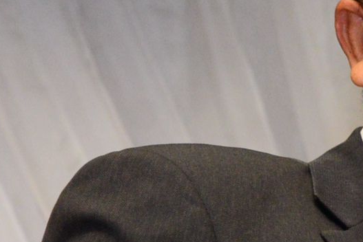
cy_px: 272
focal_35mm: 445
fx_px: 4489
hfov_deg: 4.5
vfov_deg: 3.1
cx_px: 908
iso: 3200
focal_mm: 78
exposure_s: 1/125
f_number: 4
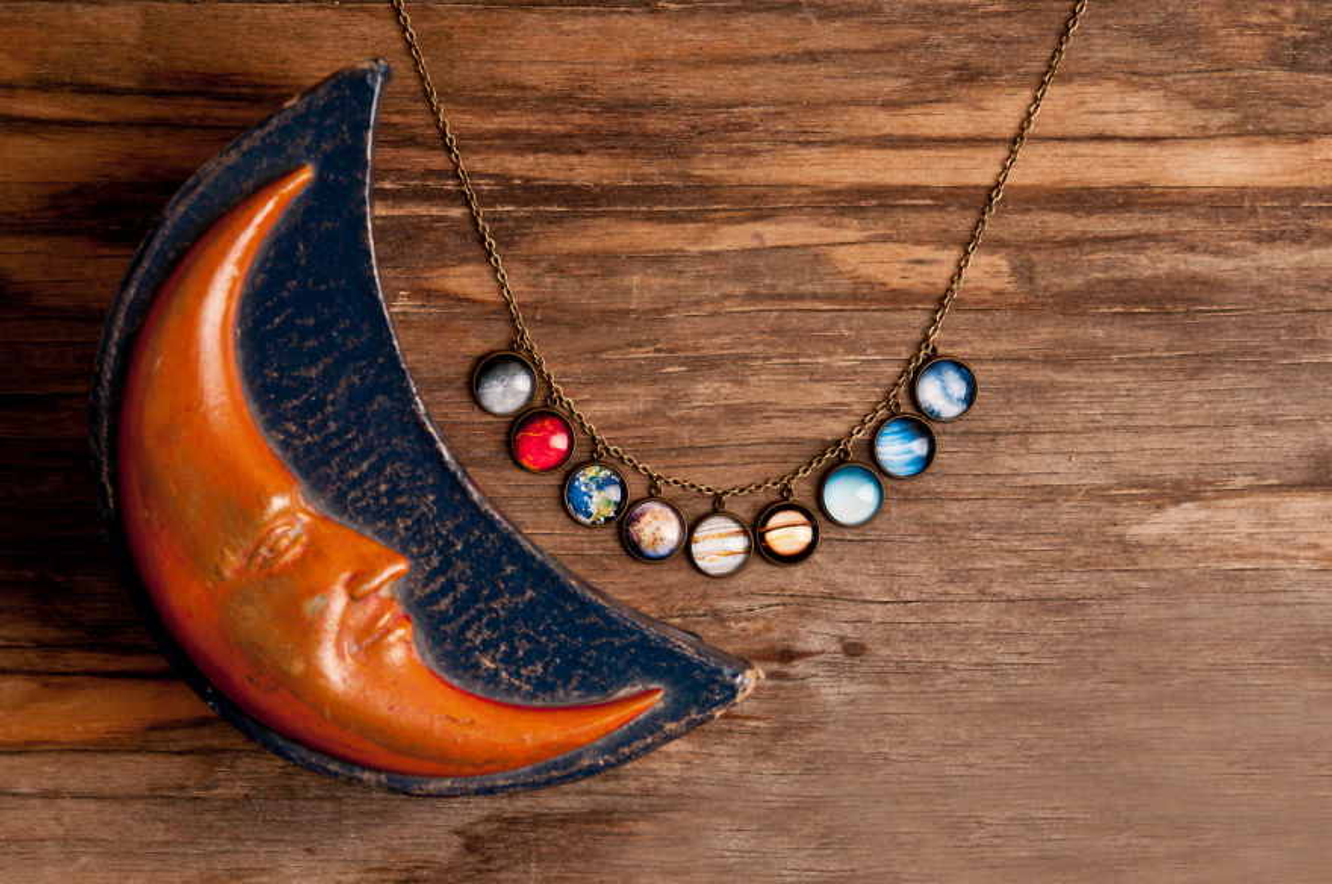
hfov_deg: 22.7
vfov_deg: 15.1
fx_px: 3325
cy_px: 442
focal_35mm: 90
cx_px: 666
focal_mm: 60
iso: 160
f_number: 7.1
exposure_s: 1/50
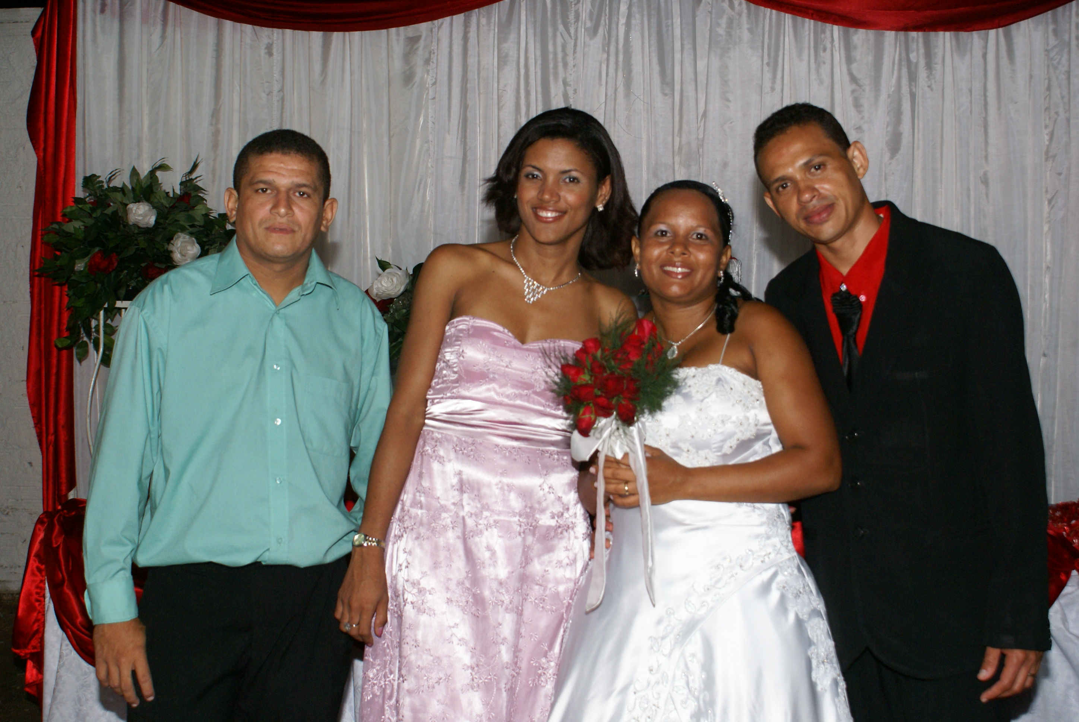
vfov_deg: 25.8
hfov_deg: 37.8
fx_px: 1575
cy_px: 361
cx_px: 540
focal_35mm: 52
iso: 400
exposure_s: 1/60
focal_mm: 35
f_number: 5.6
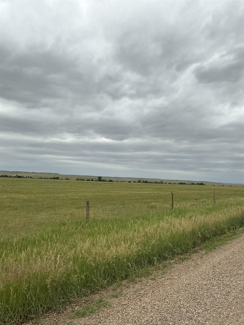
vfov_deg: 63.4
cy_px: 162
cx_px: 122
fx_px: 263
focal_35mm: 28
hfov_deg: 49.7
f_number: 1.8
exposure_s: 1/1534
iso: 25
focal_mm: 3
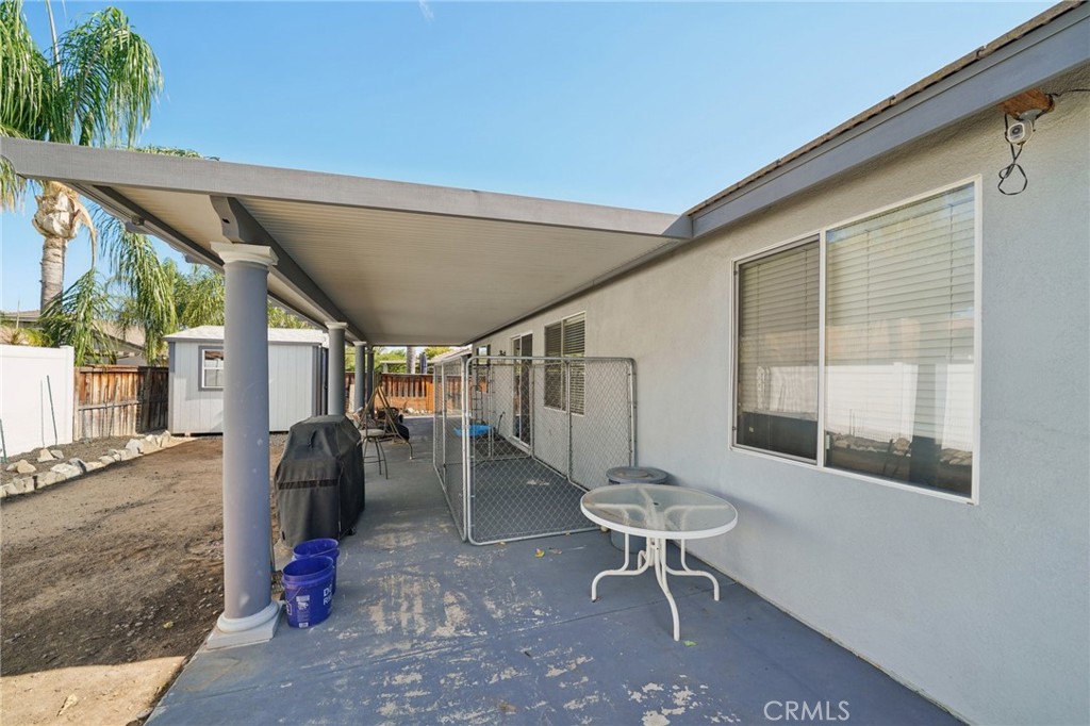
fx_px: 393
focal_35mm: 13
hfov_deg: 108.3
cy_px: 363
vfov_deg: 85.4
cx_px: 545
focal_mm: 13
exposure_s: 1/60
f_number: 8
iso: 100
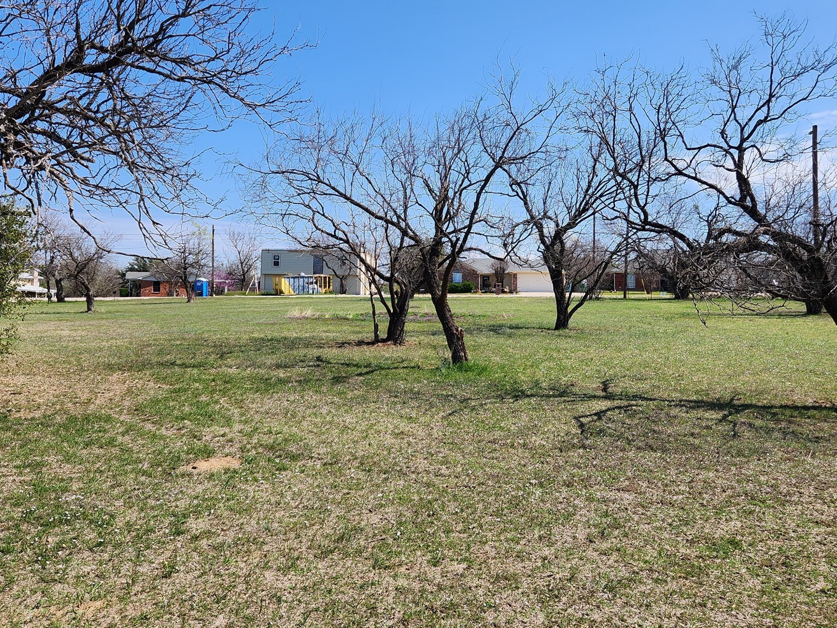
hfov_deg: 58.3
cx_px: 433
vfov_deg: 45.3
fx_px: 750
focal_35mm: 31
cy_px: 258
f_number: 1.8
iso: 20
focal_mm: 5.4
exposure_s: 1/1659
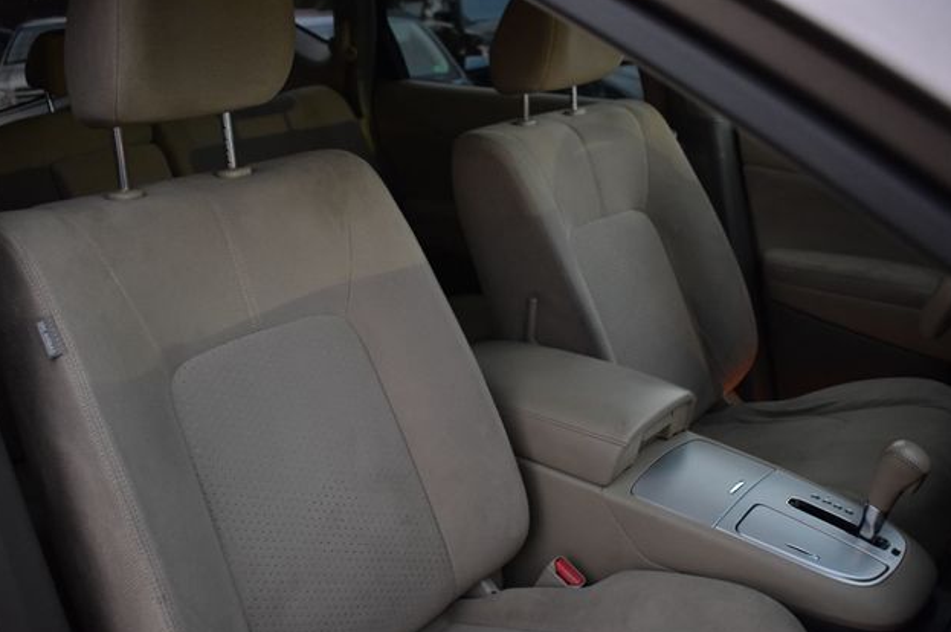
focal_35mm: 37
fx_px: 976
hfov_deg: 51.9
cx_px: 479
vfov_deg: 35.9
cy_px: 318
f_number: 3.8
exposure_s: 1/15
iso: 1600
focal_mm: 24
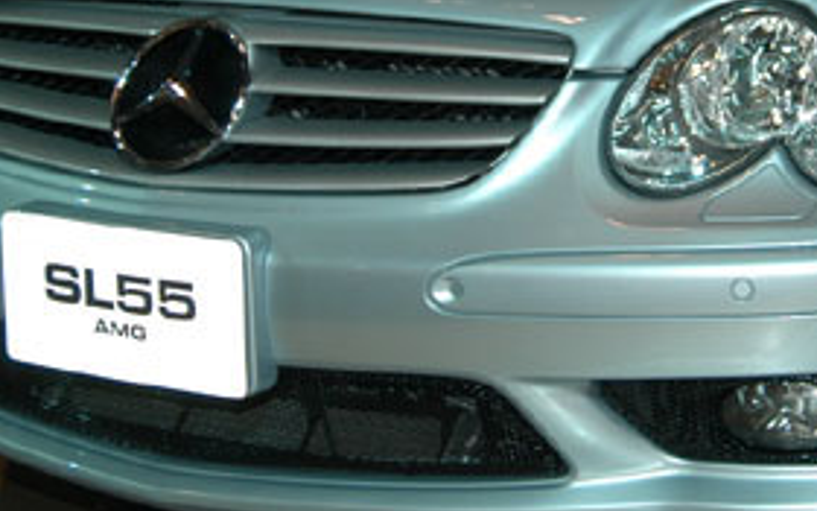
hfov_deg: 17.5
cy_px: -9
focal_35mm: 118
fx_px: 2627
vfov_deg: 11.0
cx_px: 705
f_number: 5
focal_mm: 32
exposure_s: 1/60
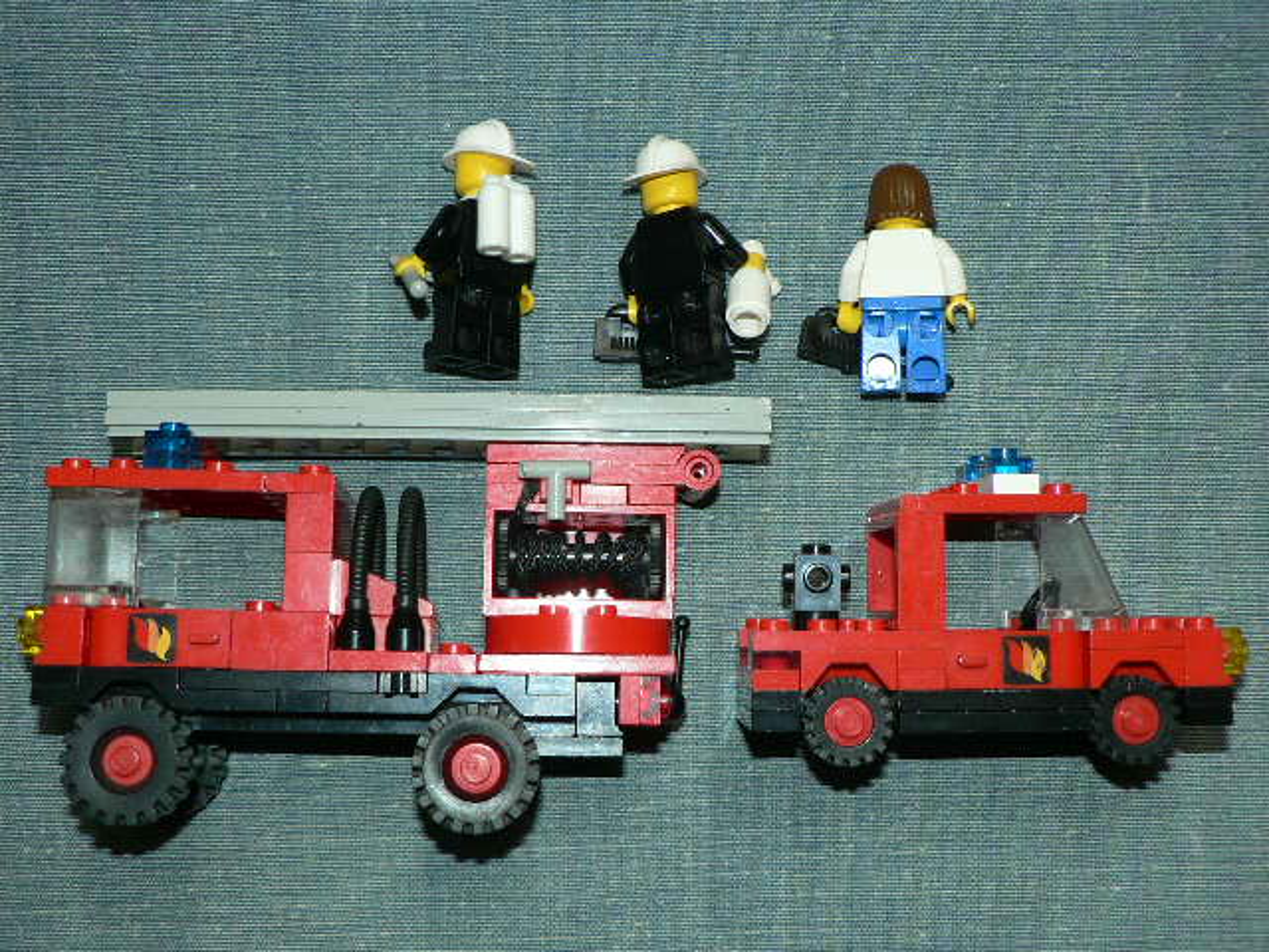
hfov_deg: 41.2
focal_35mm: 46
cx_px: 634
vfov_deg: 31.5
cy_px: 476
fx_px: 1686
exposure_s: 1/60
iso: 100
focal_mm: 7.7
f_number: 2.8
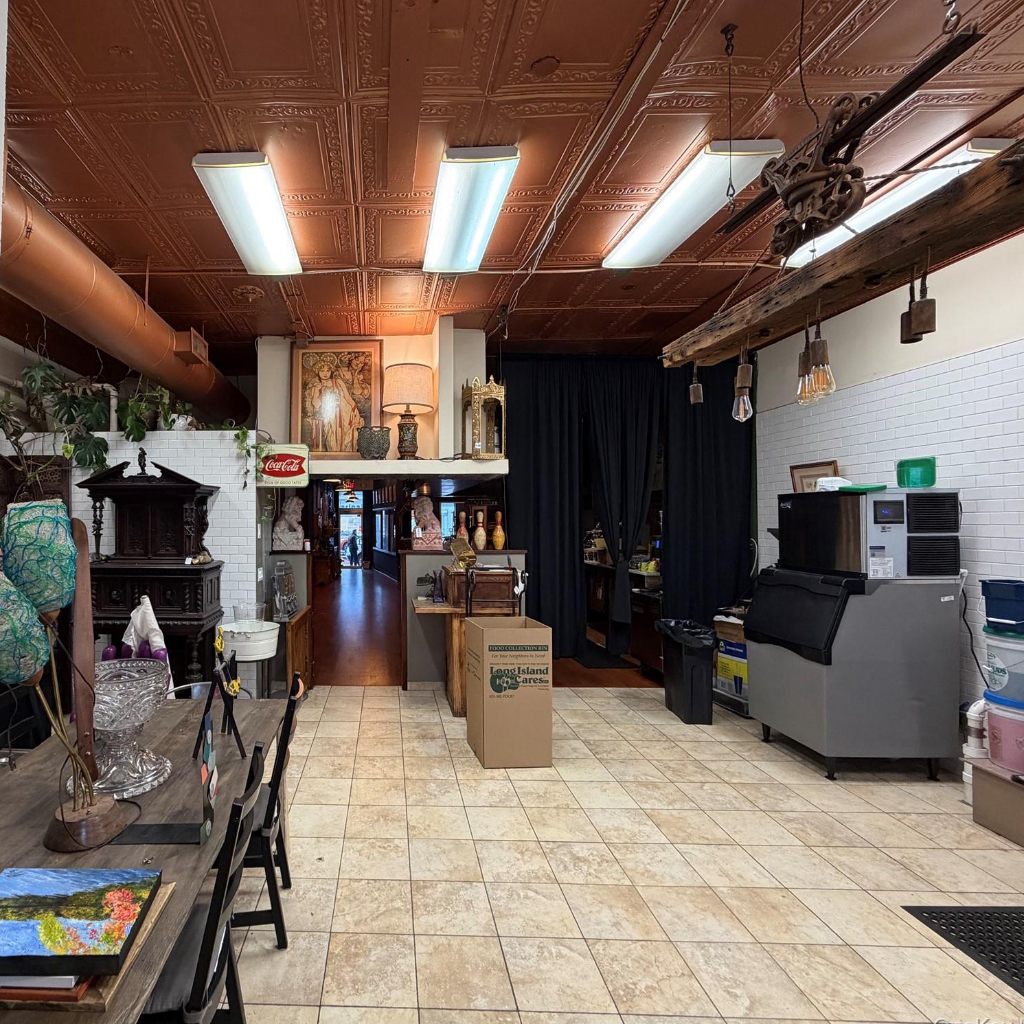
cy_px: 515
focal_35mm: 17
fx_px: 569
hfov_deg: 82.0
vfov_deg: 84.0
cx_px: 369
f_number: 2.2
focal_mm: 2.22
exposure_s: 1/61
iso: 250
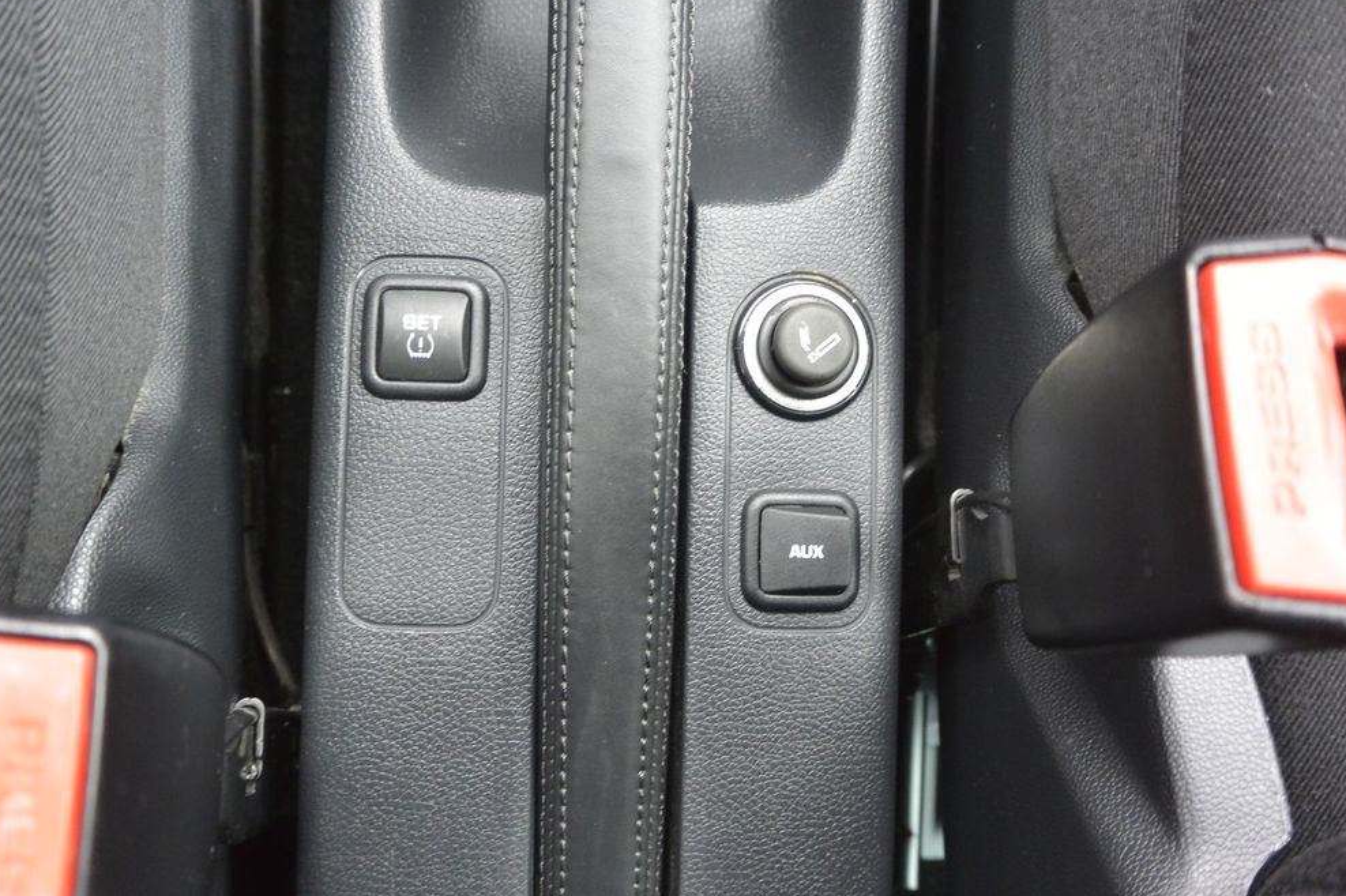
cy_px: 450
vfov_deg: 46.4
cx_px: 659
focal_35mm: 28
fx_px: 1046
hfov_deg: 65.5
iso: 800
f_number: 3.5
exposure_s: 1/30
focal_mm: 10
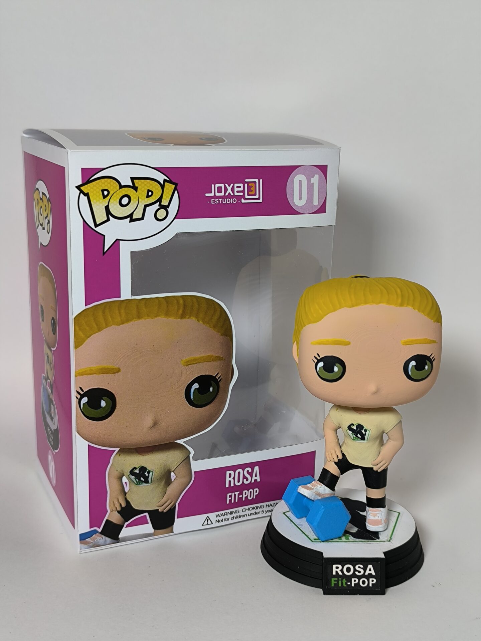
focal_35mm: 46
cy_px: 320
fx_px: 852
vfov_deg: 41.2
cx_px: 240
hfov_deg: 31.5
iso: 160
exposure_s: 1/100
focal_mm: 6.14
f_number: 1.65
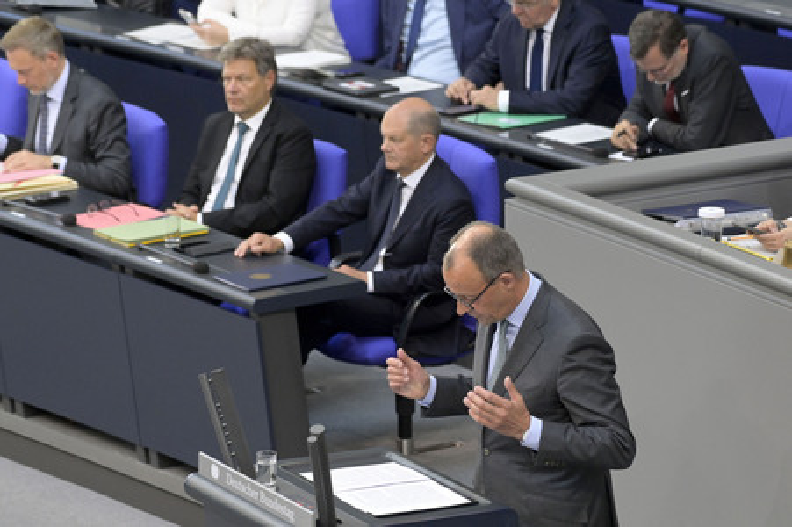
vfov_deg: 6.9
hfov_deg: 10.3
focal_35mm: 200
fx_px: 4397
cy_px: 264
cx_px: 396
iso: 8000
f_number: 5.6
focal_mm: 200
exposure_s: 1/400
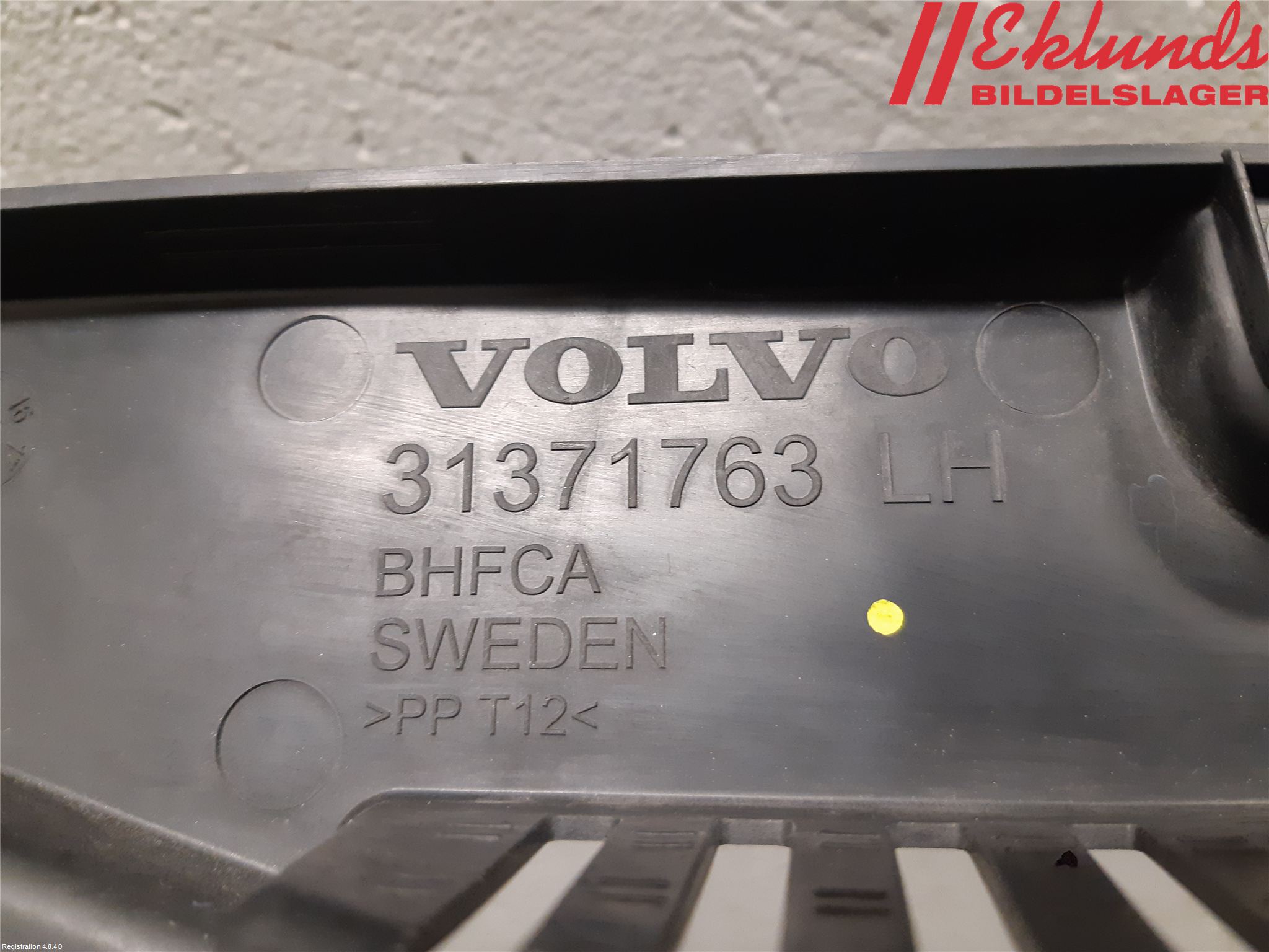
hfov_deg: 67.3
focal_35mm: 26
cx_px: 634
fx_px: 953
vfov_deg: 53.1
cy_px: 476
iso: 250
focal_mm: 3.93
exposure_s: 1/33
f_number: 1.7
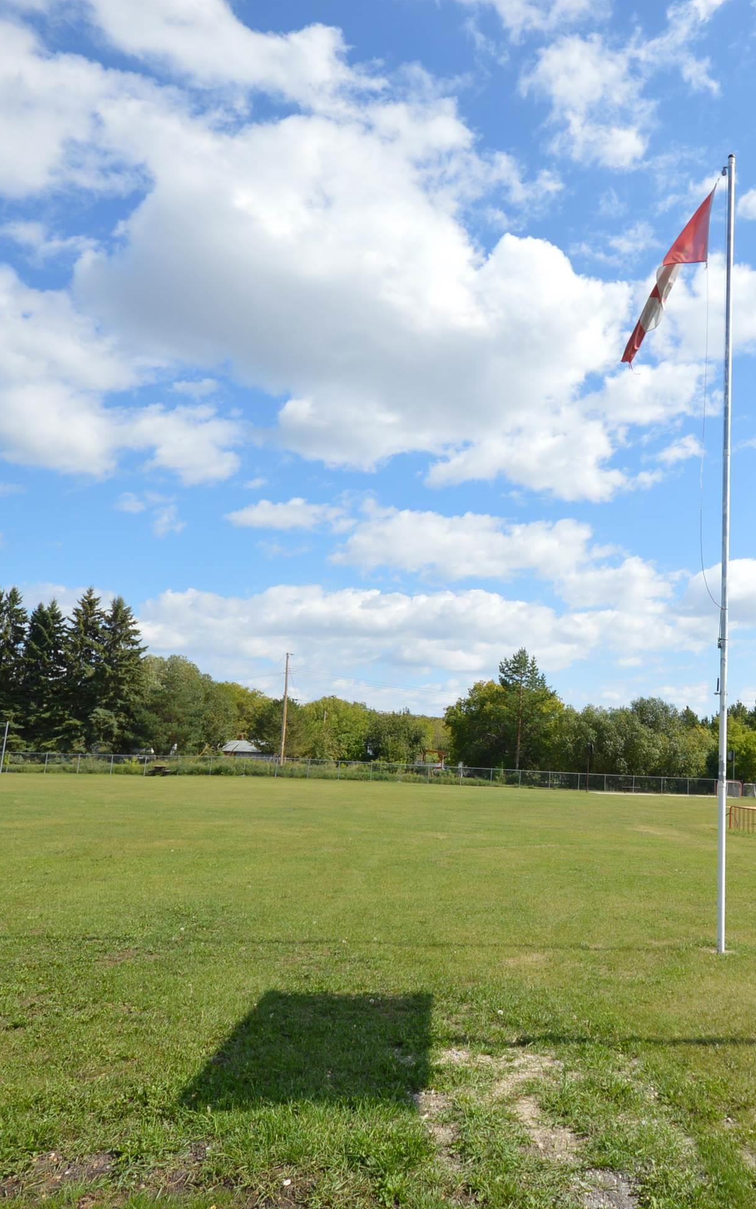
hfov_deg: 47.9
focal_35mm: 24
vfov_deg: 74.8
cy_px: 628
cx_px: 619
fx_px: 791
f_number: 8
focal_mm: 10
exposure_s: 1/250
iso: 100
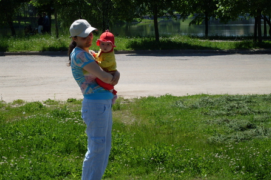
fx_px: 640
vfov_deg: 16.1
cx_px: 135
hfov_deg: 23.9
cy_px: 90
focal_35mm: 85
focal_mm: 13.5
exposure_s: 1/1000
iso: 80
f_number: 4
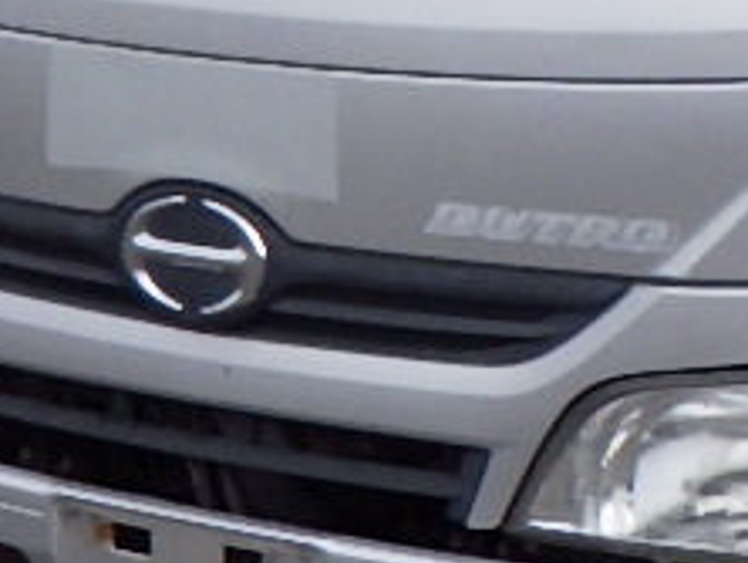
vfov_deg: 11.1
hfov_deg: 15.2
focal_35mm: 129
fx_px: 2791
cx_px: 596
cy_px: -280
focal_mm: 5
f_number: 4.2
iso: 250
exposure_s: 1/1250
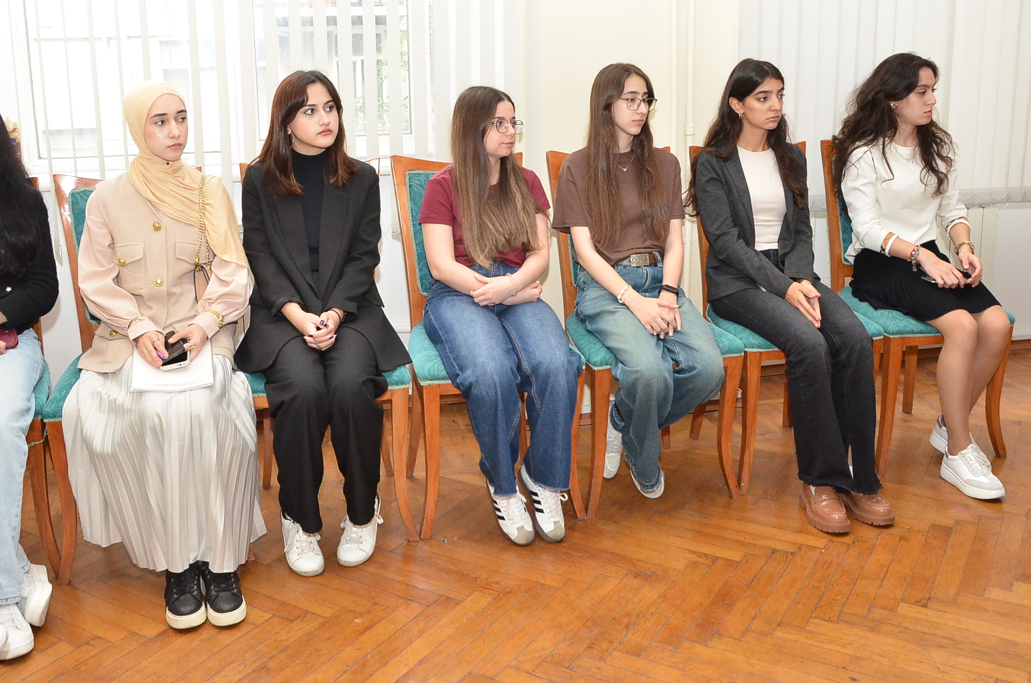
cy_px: 262
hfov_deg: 55.9
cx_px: 483
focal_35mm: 34
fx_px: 972
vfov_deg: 38.5
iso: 2200
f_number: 6.3
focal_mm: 18
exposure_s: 1/160
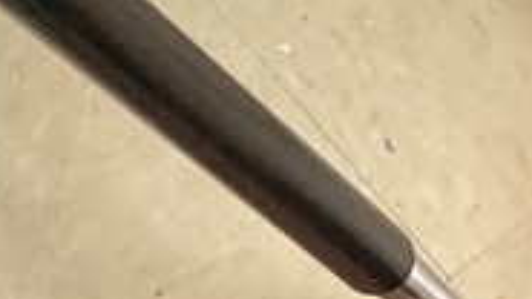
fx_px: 2468
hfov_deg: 10.1
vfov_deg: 6.5
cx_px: 1435
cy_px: 802
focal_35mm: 175
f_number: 1.8
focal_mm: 3
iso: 100
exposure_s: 1/60
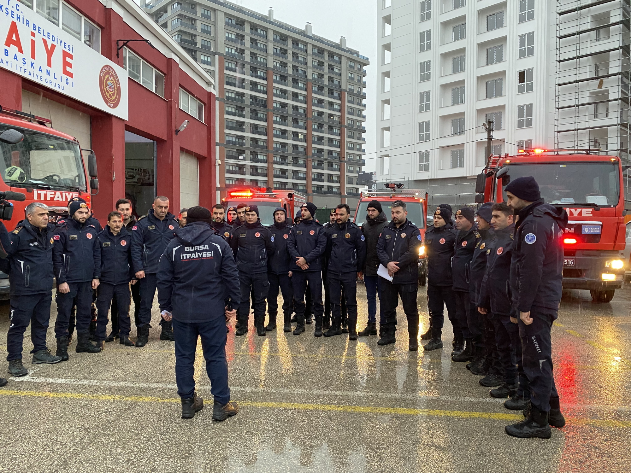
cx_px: 316
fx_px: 474
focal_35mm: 26
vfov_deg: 53.1
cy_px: 236
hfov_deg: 67.3
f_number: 1.8
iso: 320
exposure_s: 1/54
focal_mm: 4.25
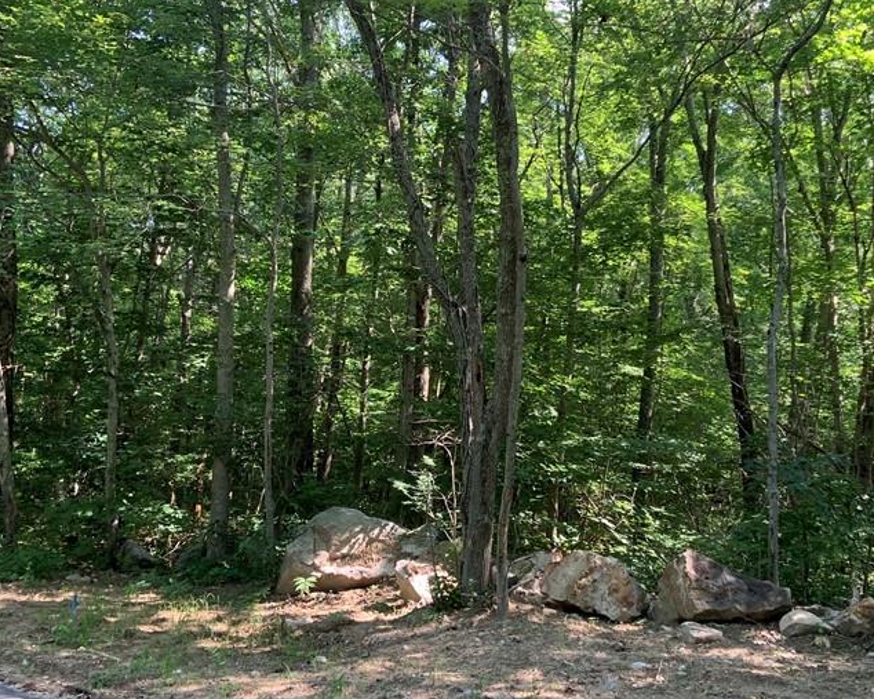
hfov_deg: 44.6
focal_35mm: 41
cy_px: 314
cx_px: 522
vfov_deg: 36.4
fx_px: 1060
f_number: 1.8
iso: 50
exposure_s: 1/121
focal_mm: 4.25
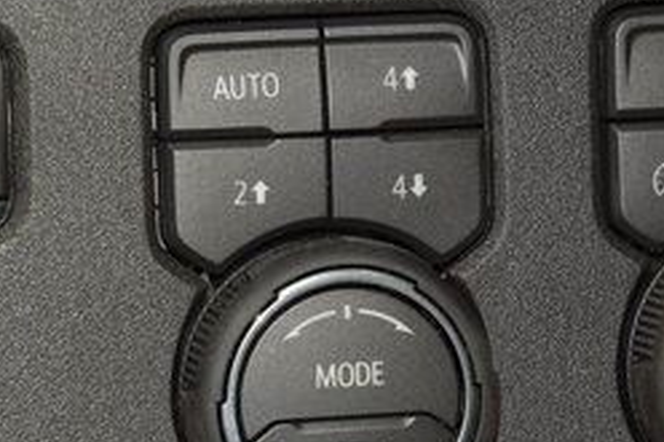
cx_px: 415
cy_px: 146
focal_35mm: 271
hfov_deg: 7.6
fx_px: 4995
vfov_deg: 5.1
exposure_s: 1/125
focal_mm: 70
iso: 100
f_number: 8
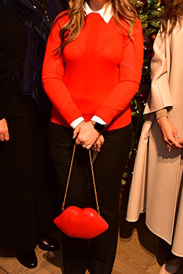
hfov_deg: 24.9
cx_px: 125
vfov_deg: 36.1
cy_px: 70
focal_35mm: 54
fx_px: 412
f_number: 5
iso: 1600
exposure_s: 1/50
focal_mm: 30
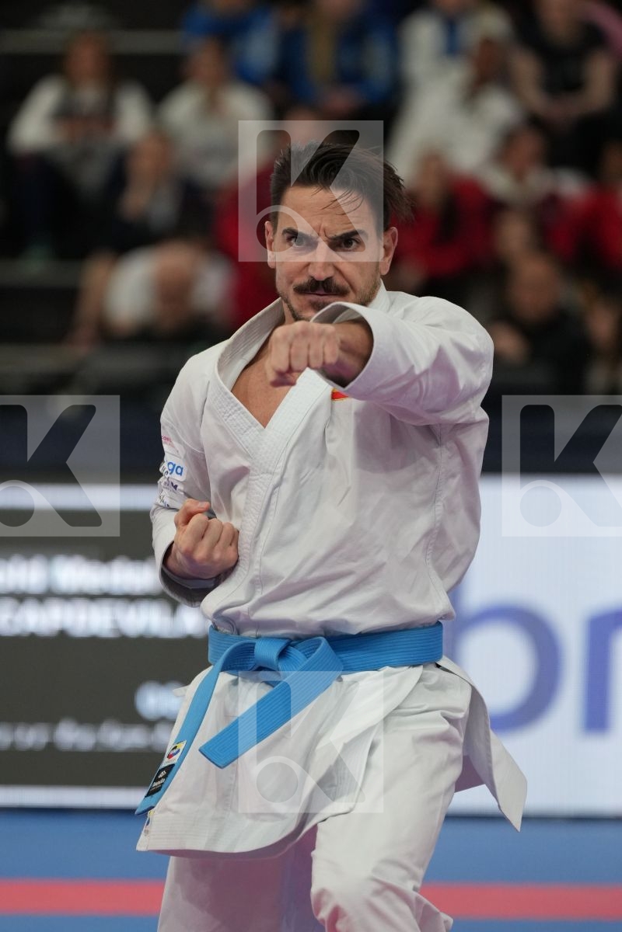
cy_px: 466
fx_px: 7774
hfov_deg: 4.6
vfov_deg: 6.9
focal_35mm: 300
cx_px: 311
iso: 1600
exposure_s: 1/1000
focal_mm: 200
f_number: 2.8
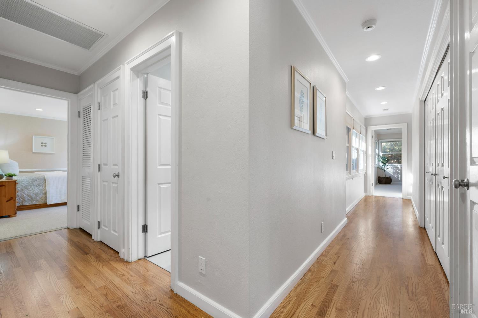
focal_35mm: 16
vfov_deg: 75.4
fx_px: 206
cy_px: 159
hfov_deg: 98.6
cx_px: 239
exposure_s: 1/5
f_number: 9
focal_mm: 15.5
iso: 500
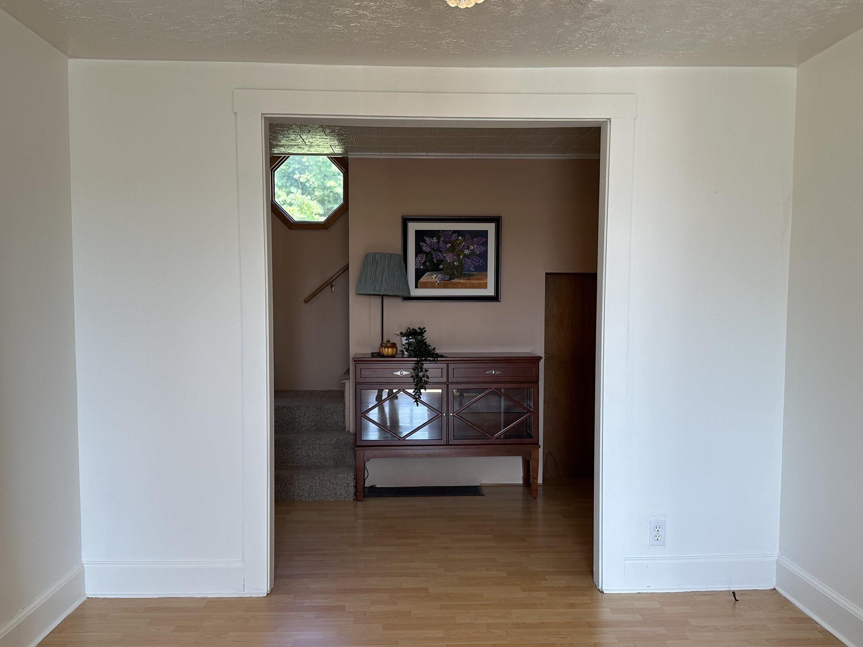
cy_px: 355
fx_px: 773
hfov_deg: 58.3
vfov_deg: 45.4
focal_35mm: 31
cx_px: 435
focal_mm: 6.86
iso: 64
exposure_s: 1/120
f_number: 1.78
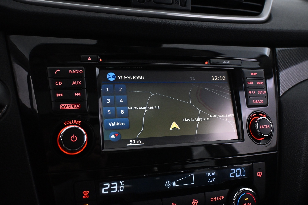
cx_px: 154
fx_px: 295
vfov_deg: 38.4
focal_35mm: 34
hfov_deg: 55.1
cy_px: 102
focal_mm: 23
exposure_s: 1/60
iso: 3600
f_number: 4.2
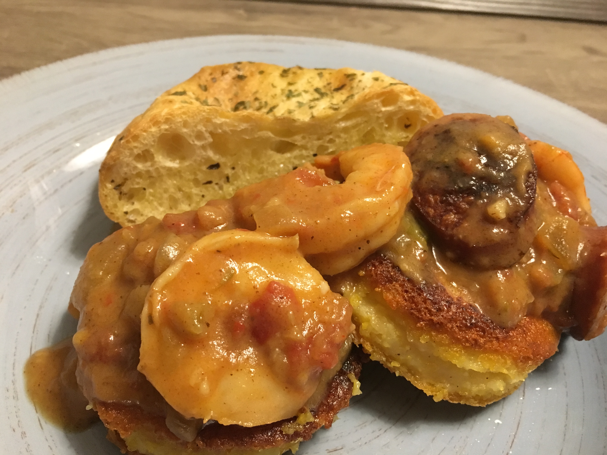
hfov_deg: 61.7
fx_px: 509
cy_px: 228
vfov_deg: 48.2
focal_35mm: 29
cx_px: 304
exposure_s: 1/15
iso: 200
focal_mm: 4.15
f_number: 2.2
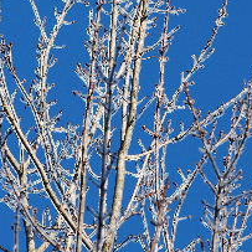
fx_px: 5189
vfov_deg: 2.8
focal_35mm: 630
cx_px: 109
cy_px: 57
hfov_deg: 2.8
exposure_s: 1/200
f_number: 10
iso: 200
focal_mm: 200
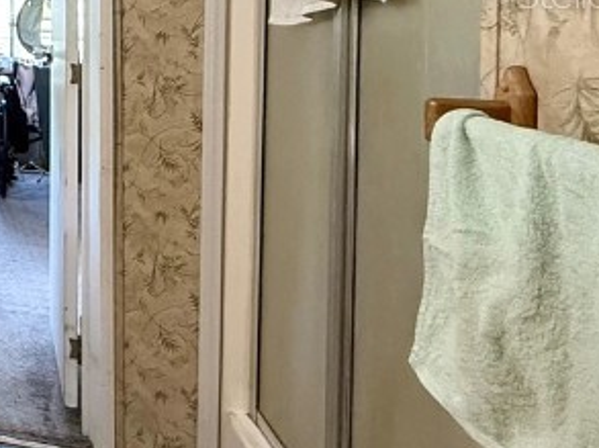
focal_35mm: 49
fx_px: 847
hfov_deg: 26.2
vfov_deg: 27.7
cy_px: -8
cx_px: -337
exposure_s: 1/60
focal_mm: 2.22
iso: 640
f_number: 2.2
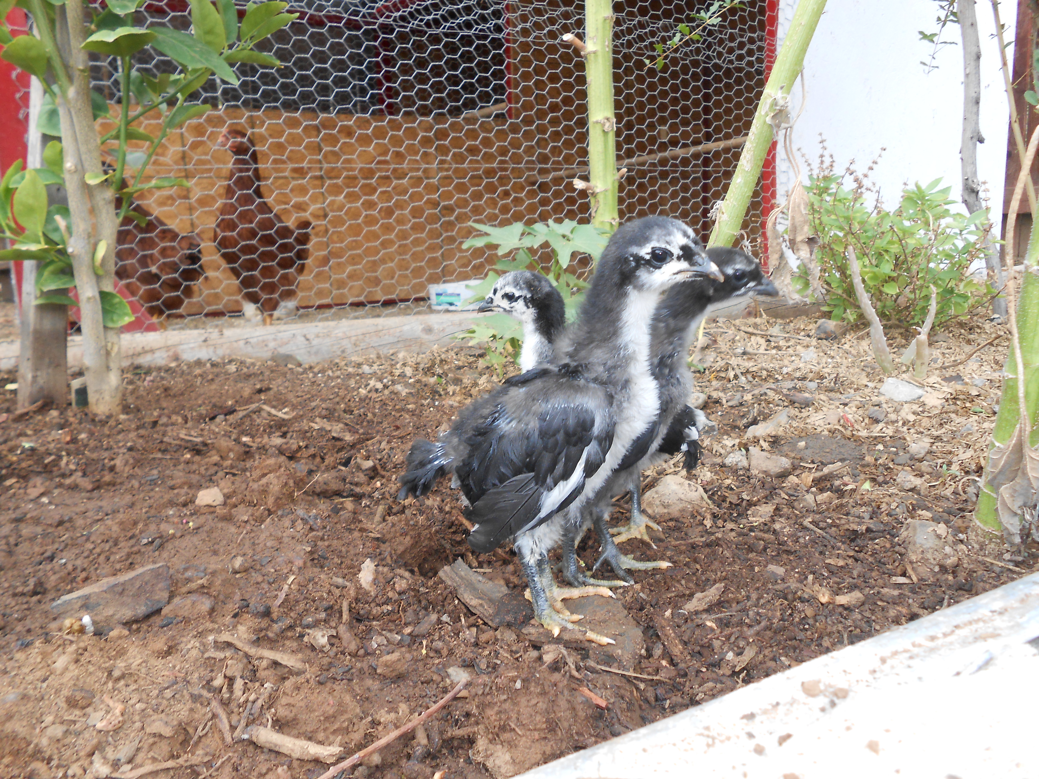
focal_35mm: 26
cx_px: 520
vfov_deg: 53.1
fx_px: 780
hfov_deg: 67.3
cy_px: 390
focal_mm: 4.6
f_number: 3.5
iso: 125
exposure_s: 1/30
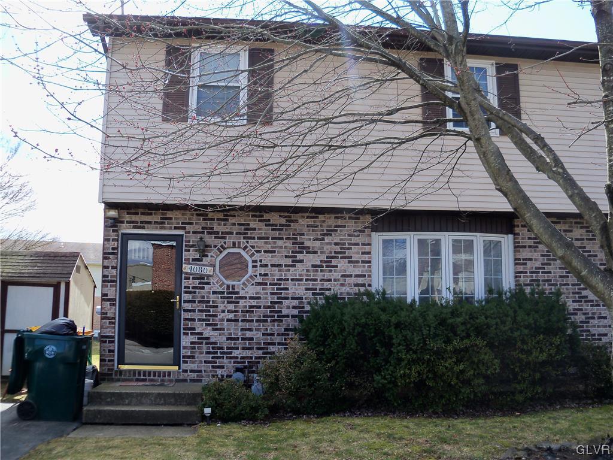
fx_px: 620
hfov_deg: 52.6
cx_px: 306
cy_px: 230
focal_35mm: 35
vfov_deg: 40.7
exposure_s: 1/200
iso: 80
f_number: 3.5
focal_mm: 6.2
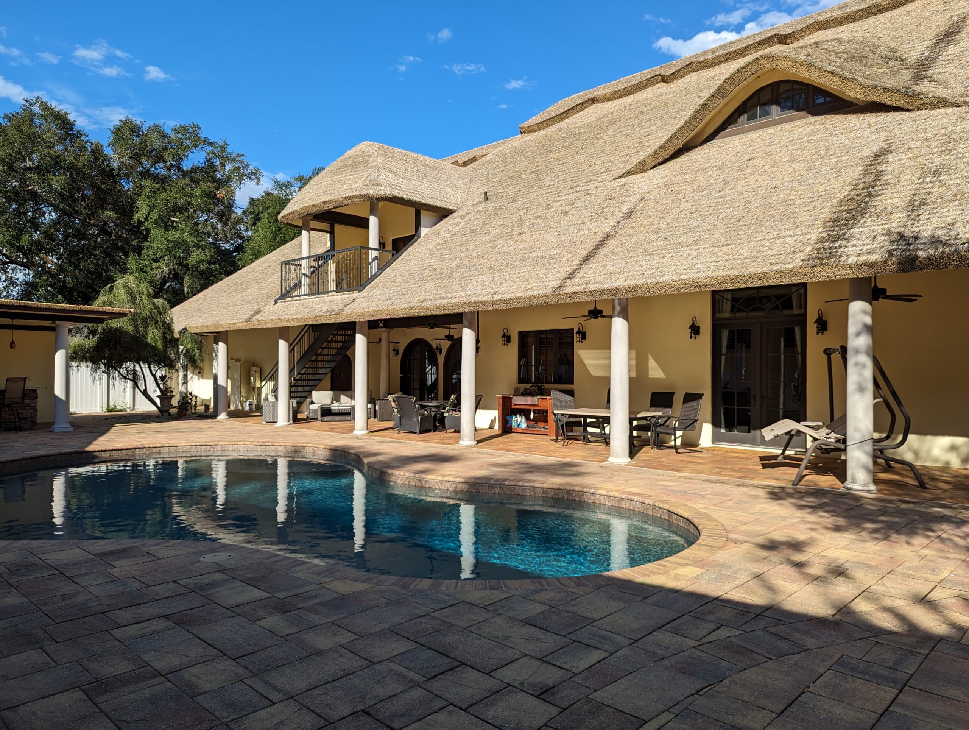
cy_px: 365
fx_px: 673
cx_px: 484
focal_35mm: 24
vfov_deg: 56.9
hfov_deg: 71.5
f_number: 1.85
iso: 41
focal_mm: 6.81
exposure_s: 1/1855
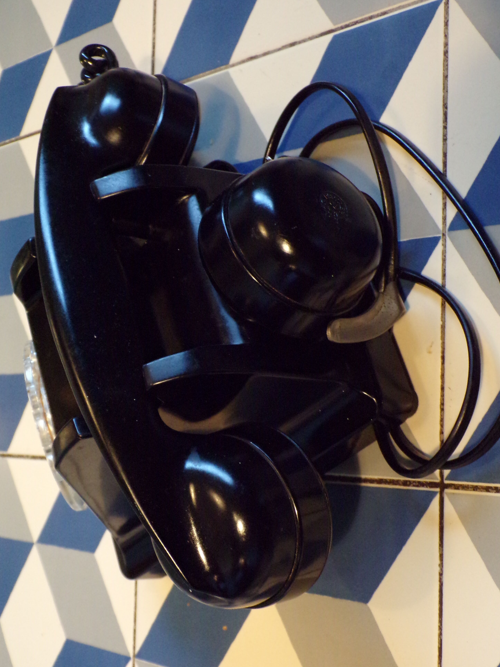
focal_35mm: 50
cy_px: 336
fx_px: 963
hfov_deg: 29.1
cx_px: 262
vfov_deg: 38.2
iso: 500
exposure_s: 1/17
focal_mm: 7.6
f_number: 3.4
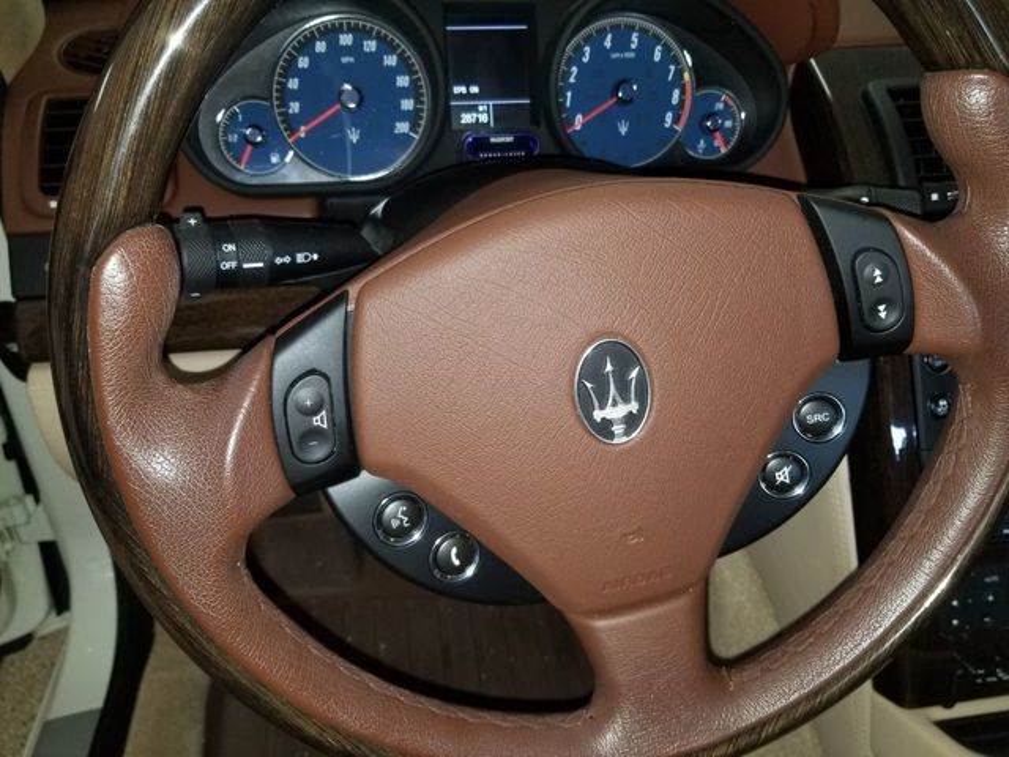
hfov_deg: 67.3
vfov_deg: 53.1
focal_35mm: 26
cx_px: 504
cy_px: 378
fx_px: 758
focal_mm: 4.3
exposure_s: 1/46
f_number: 1.7
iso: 80
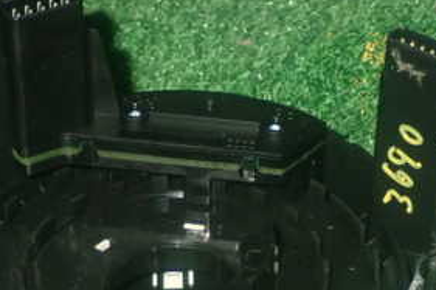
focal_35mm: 129
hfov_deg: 15.9
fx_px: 1561
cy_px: 208
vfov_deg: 10.6
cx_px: 180
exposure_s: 1/60
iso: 1000
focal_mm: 10.35
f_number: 10
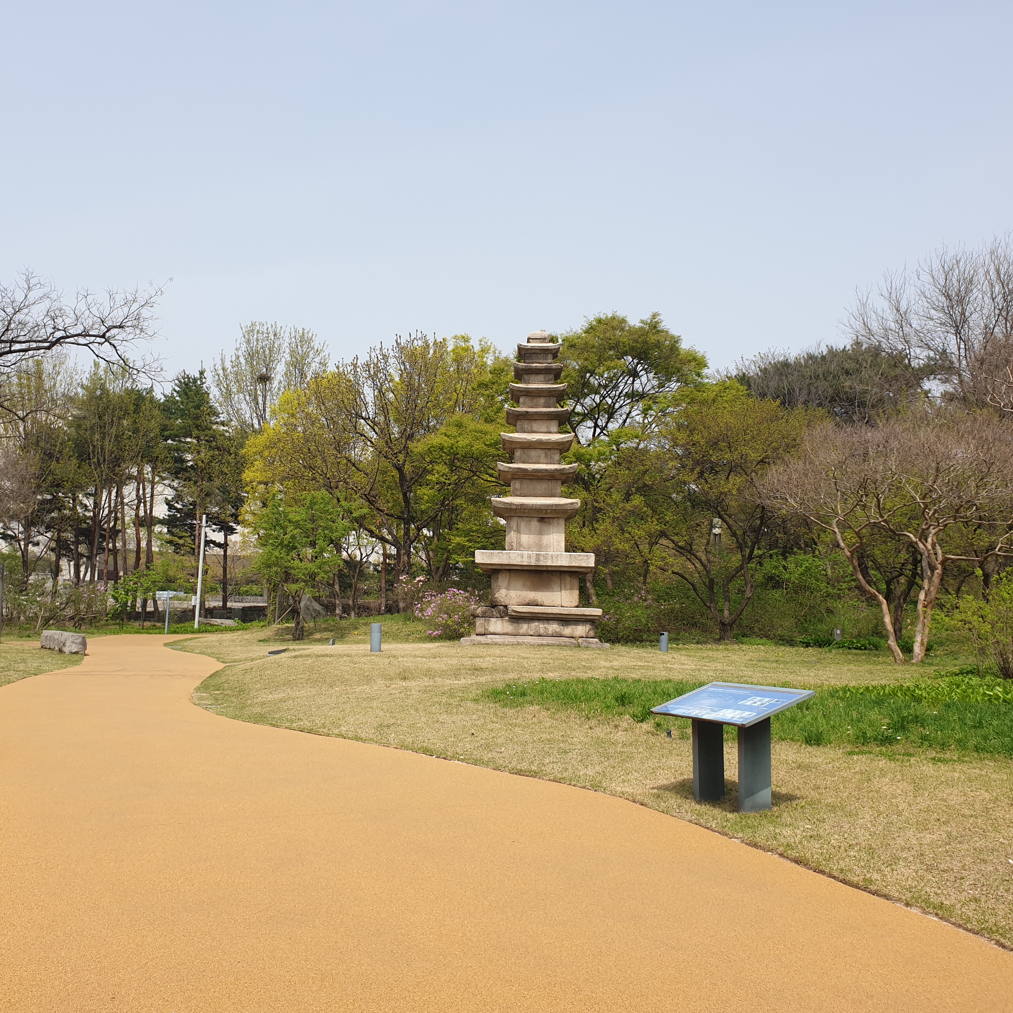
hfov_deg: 52.4
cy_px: 505
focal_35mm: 31
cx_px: 447
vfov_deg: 52.5
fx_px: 1026
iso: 50
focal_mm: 4.3
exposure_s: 1/1344
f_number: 2.4
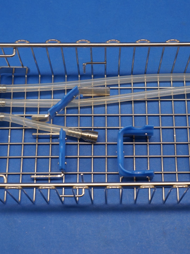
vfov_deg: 30.4
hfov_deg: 23.0
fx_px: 466
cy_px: 126
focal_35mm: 64
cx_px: 112
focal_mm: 29
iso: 400
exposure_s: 1/100
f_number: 5.6
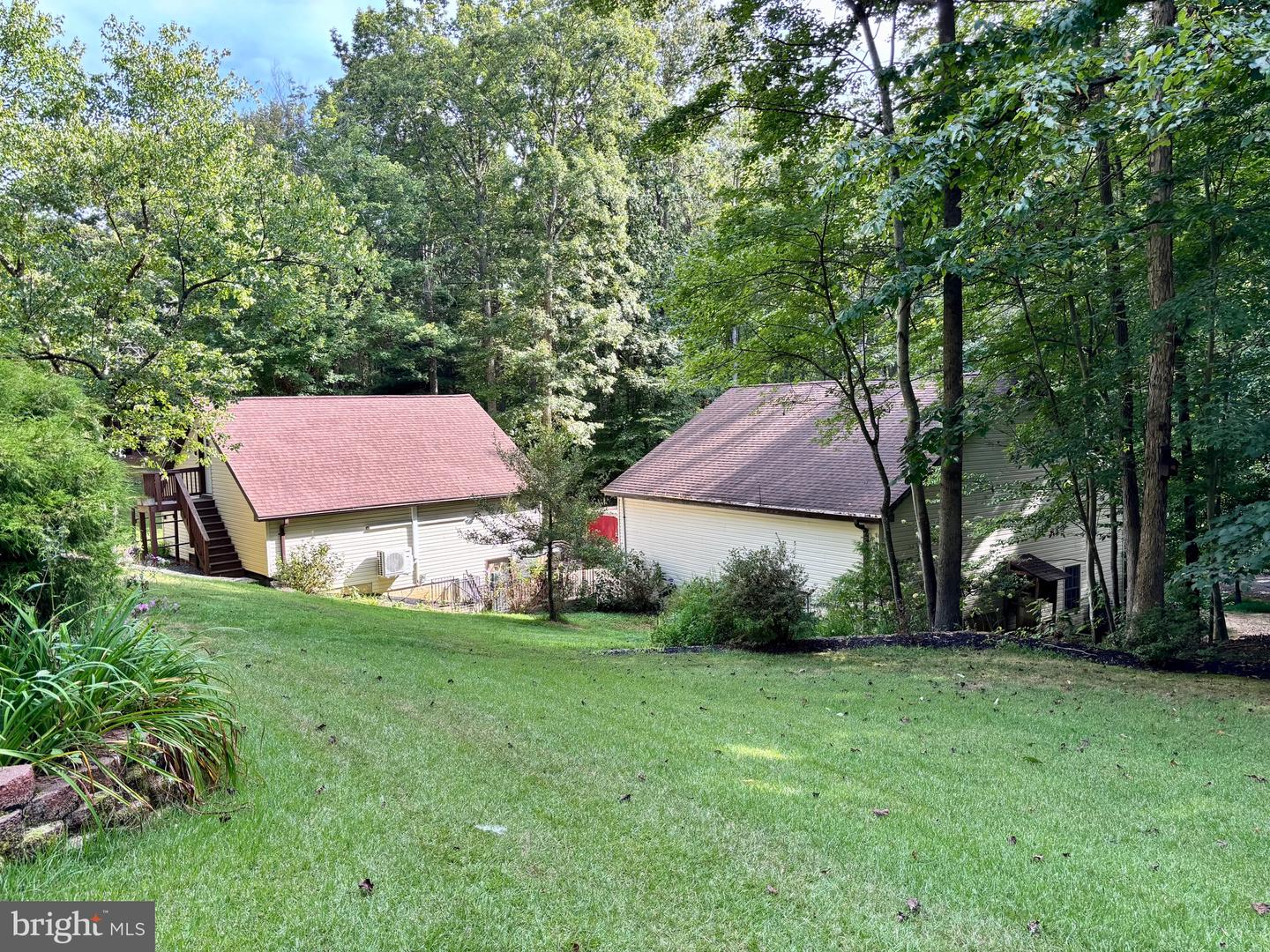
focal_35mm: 26
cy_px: 476
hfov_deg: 67.3
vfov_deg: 53.1
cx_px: 635
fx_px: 954
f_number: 1.6
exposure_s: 1/280
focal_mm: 5.96
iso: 50
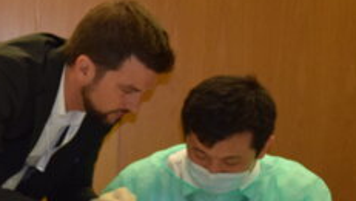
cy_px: 214
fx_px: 1558
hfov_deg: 12.1
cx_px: -262
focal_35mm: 165
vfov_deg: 7.3
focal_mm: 28
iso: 800
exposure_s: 1/80
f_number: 4.5
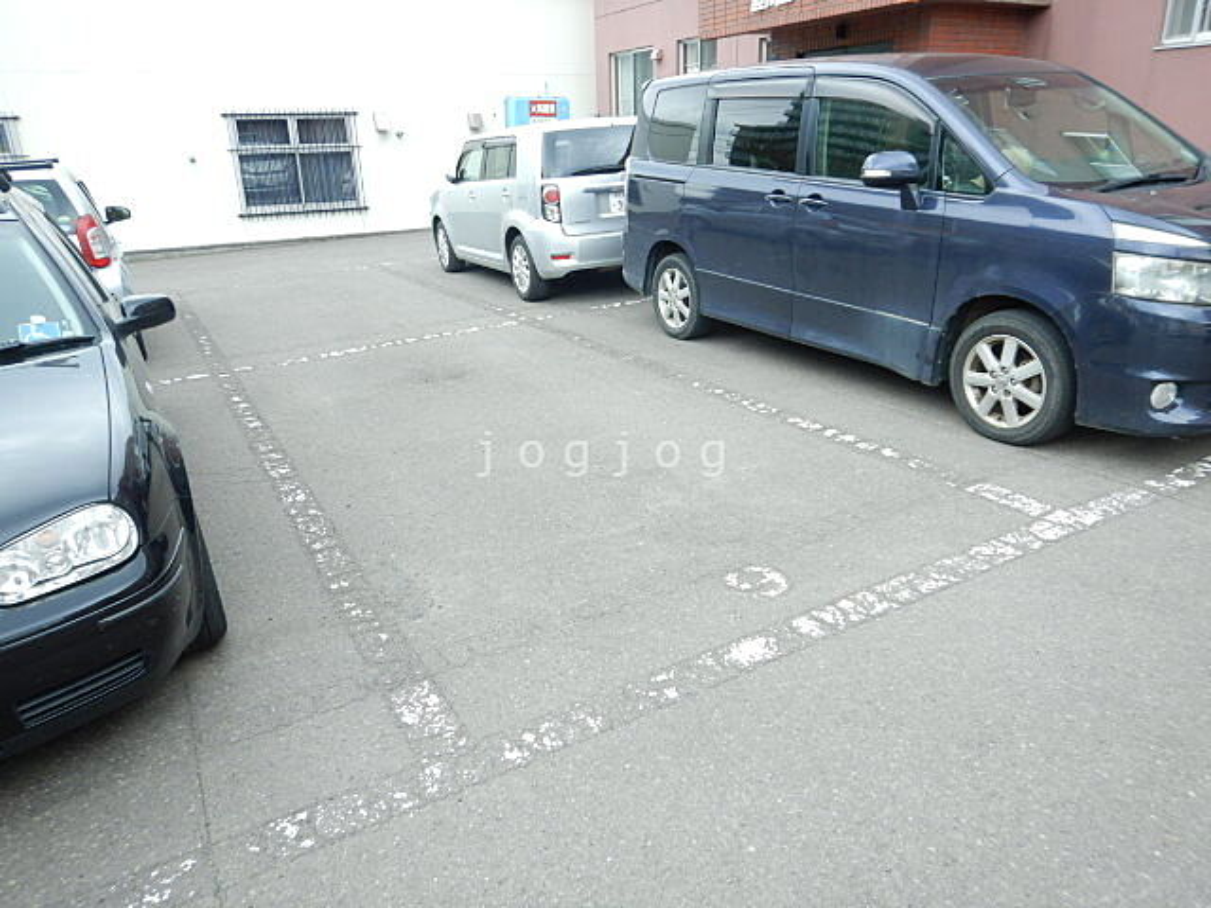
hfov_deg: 71.6
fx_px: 840
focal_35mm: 24
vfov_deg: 56.8
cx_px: 606
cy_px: 454
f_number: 2.8
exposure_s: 1/250
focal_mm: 4.3
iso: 125
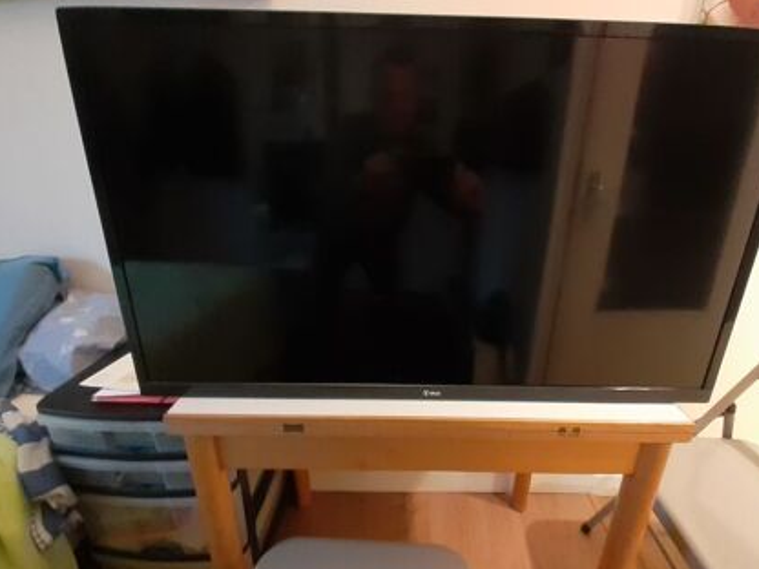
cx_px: 403
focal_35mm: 15
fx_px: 329
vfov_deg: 81.5
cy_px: 255
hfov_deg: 98.0
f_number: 2.2
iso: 500
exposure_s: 1/10
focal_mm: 1.13
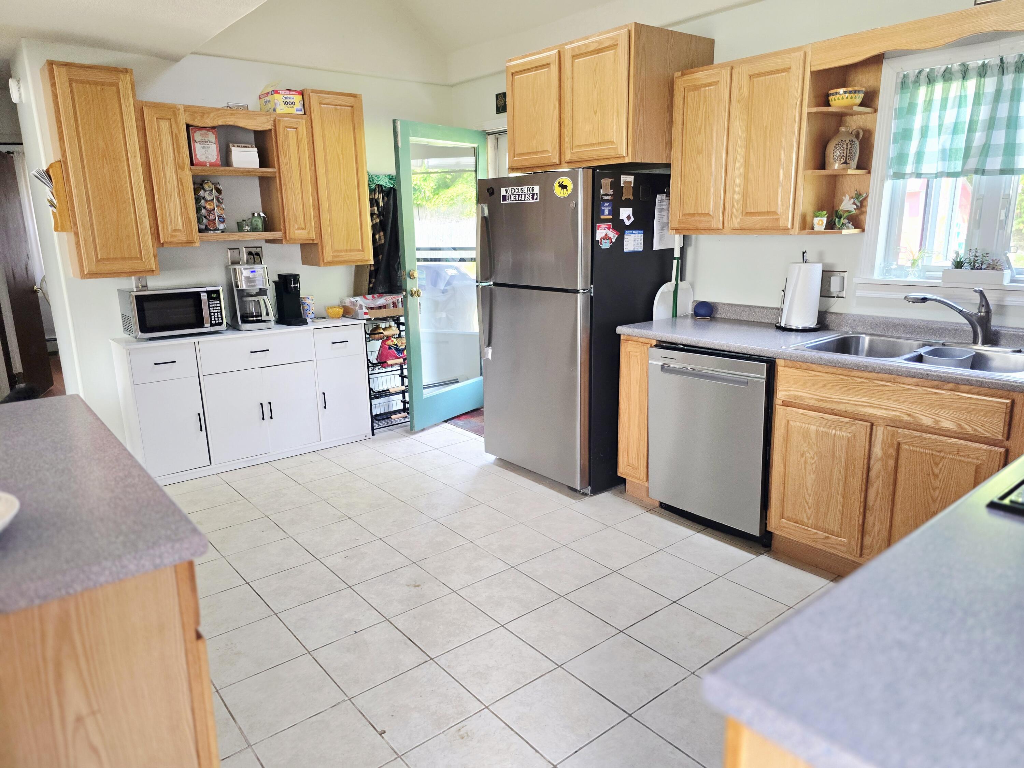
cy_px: 384
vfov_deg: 58.9
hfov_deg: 73.9
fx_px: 680
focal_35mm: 23
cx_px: 512
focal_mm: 6.3
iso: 320
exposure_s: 1/120
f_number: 1.7
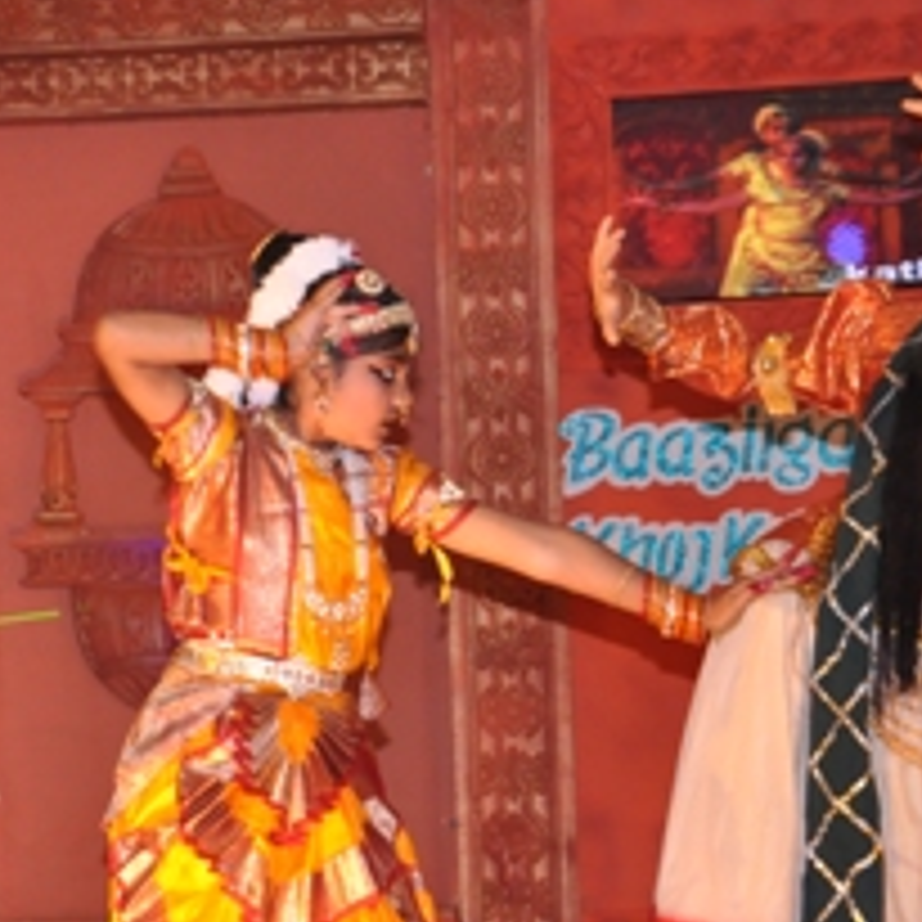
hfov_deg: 13.3
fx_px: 3917
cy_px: 623
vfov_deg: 13.4
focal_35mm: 130
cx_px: 148
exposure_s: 1/160
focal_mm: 38
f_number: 4.5
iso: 1000
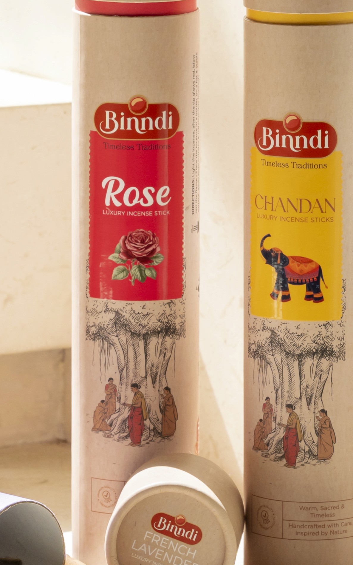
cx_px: 104
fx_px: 4925
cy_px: -79
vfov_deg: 6.5
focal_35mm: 320
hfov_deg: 4.1
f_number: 8
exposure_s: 1/160
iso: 200
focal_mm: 85
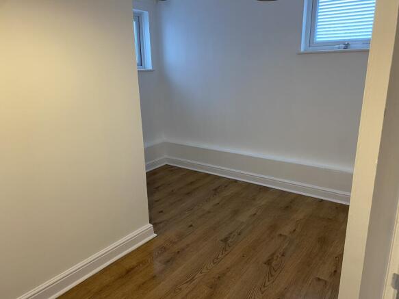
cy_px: 150
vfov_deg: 53.0
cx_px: 200
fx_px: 300
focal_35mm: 26
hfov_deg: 67.3
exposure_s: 1/50
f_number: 1.8
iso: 80
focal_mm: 4.25
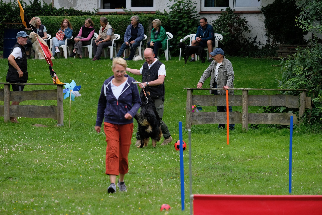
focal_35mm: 223
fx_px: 1994
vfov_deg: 6.2
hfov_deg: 9.2
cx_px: 161
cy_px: 108
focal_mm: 148.5
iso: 800
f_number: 4.5
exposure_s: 1/500
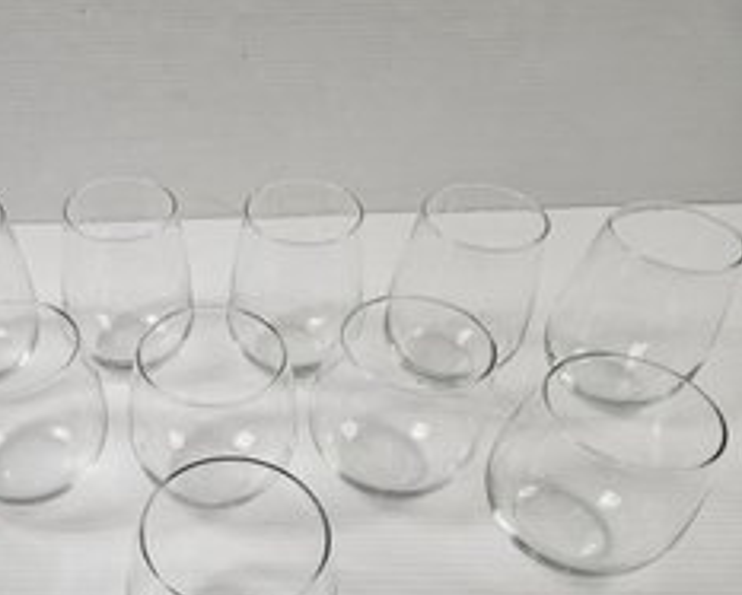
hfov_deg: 52.1
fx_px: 726
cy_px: 393
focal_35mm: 33
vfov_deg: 44.0
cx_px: 199
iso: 80
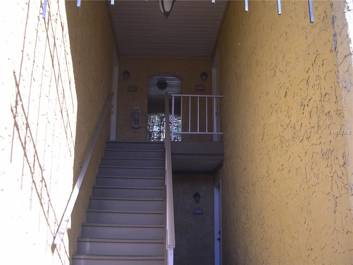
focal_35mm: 38
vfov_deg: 37.7
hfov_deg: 49.0
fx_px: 388
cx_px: 176
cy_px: 132
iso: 100
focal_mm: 8
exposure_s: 1/218
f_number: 2.8
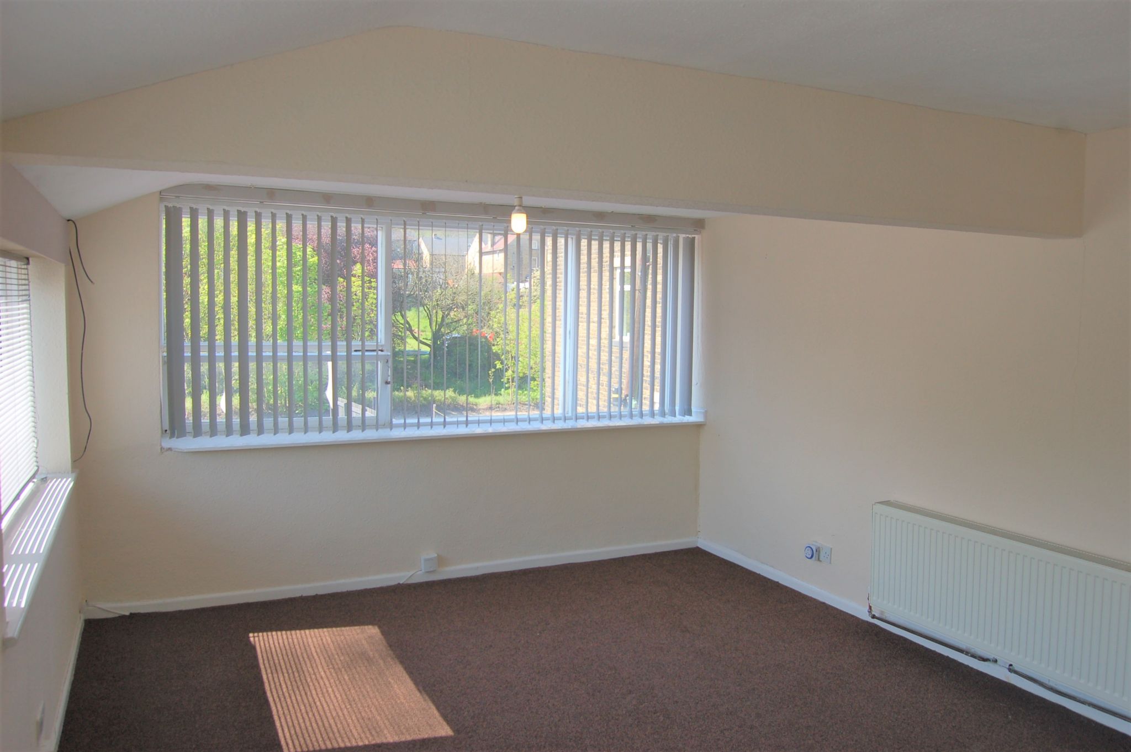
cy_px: 376
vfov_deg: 47.8
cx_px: 566
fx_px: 847
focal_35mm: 27
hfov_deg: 67.4
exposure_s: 1/160
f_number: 6.3
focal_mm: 18
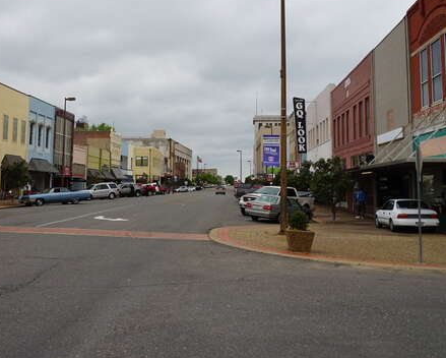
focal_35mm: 41
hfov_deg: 44.1
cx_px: 147
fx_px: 542
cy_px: 117
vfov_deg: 36.1
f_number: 9
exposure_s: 1/100
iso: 100
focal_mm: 16
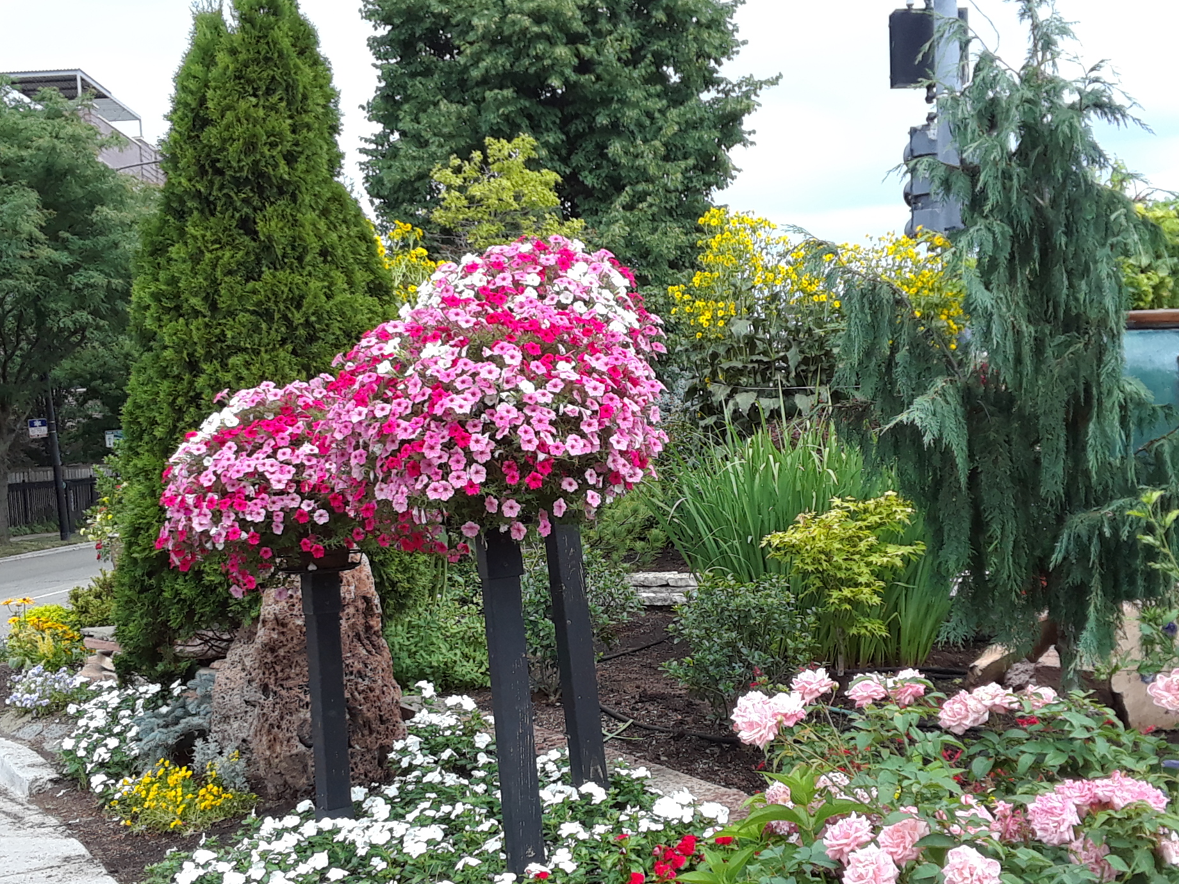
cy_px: 527
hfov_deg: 44.8
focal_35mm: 42
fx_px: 1430
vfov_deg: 34.2
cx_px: 553
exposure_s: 1/531
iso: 40
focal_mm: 2.47
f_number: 1.9
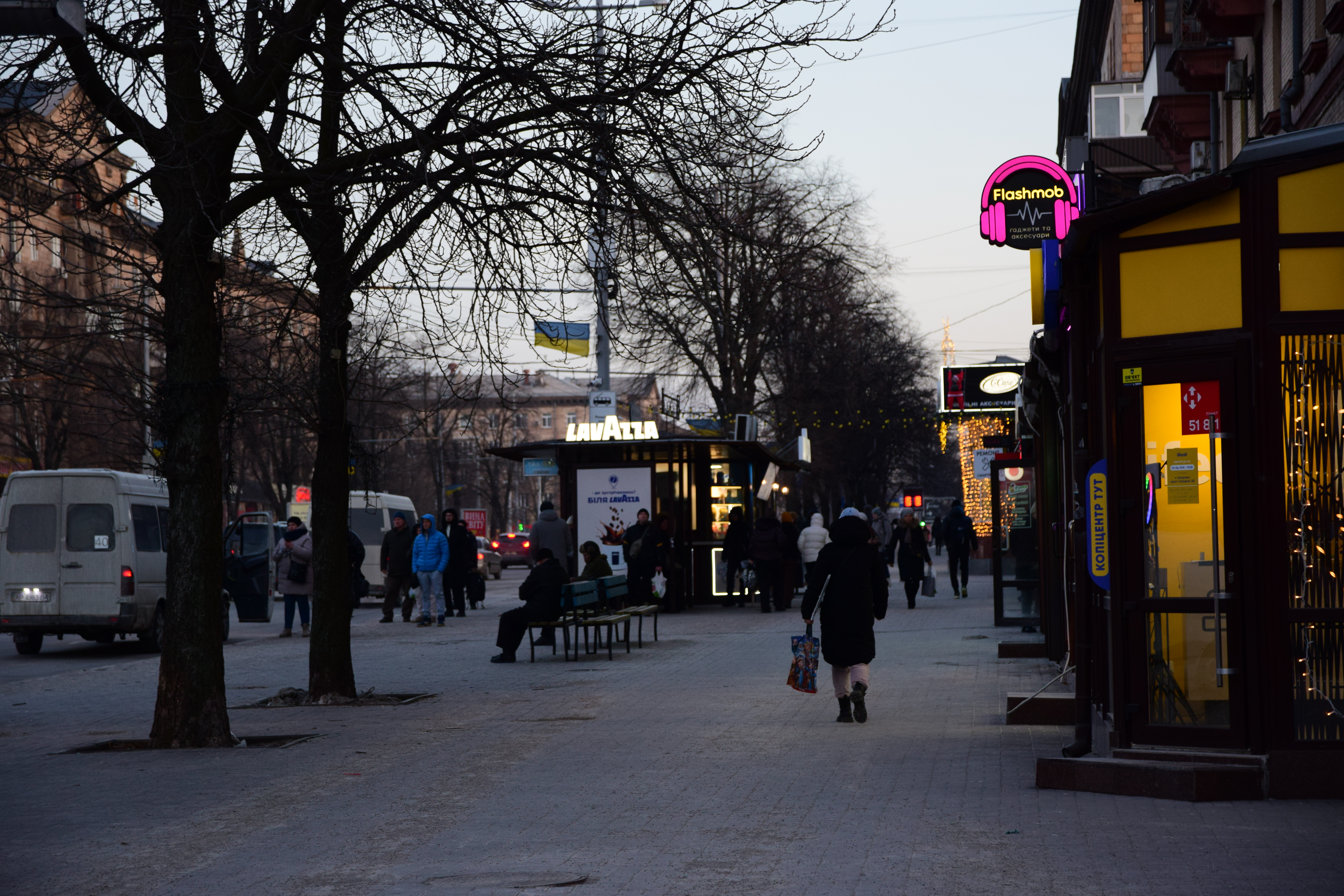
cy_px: 448
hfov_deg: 23.4
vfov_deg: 15.7
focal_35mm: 87
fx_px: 3248
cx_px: 672
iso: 640
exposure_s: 1/200
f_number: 4.5
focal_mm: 58
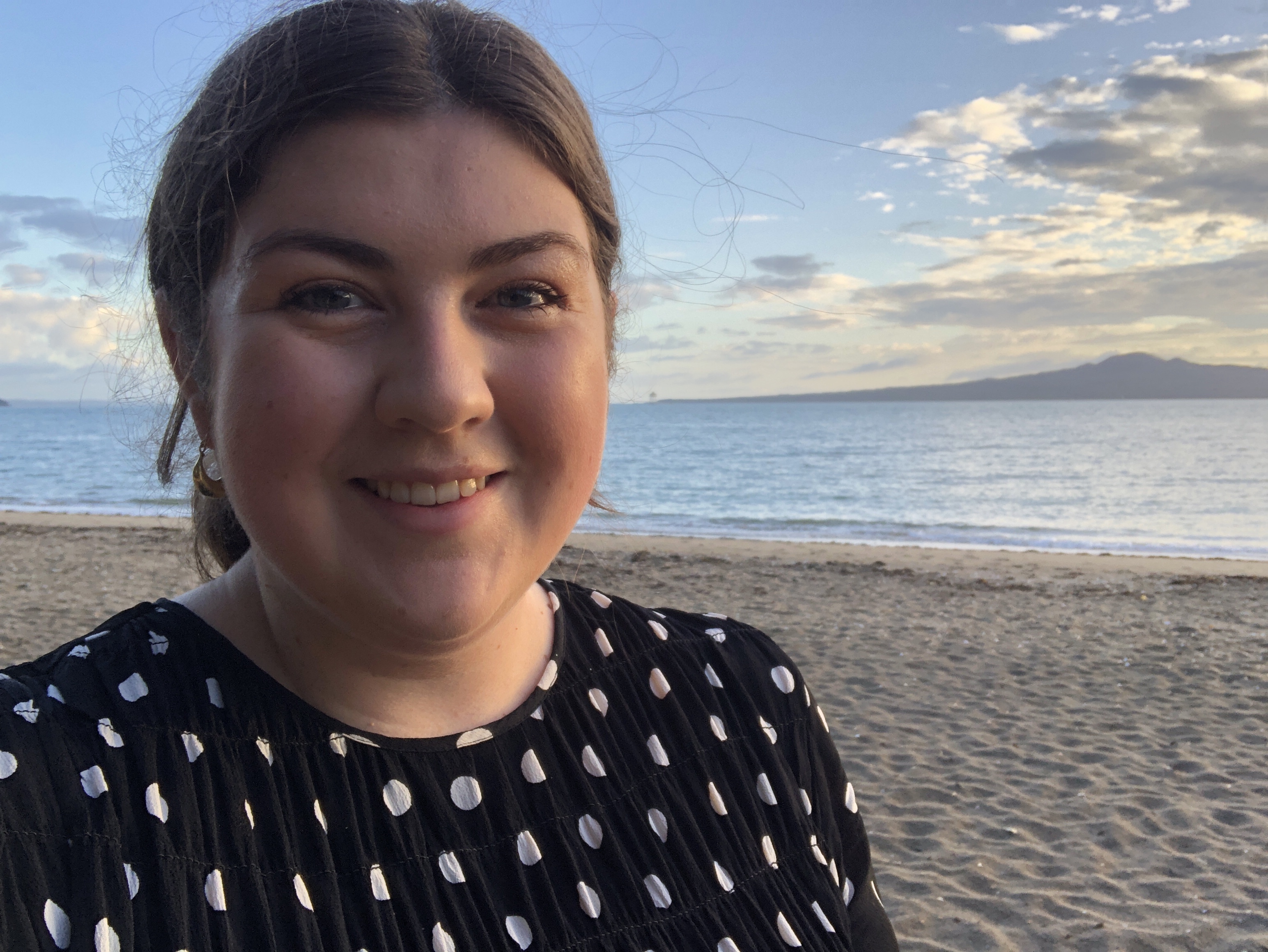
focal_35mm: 32
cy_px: 476
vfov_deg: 44.2
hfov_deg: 56.8
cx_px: 634
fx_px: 1173
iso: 20
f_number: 2.2
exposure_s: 1/115
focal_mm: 2.87
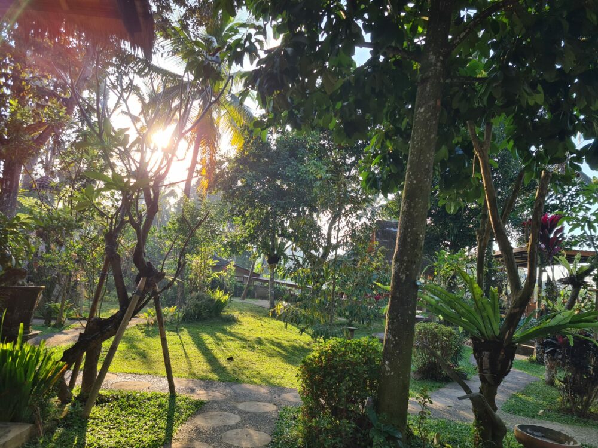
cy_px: 224
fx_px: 449
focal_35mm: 26
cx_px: 299
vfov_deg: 53.1
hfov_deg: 67.3
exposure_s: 1/483
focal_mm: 5.4
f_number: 1.8
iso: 50
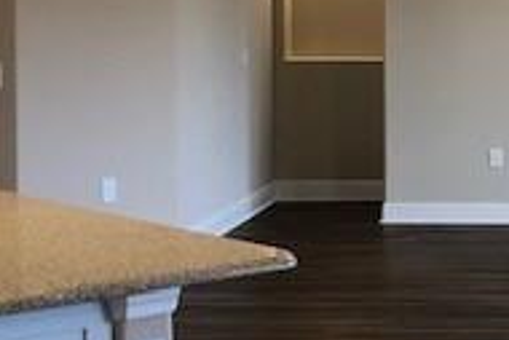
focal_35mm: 98
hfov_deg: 19.9
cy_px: 70
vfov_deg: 13.9
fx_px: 1387
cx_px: 555
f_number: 1.8
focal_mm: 3.99
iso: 40
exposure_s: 1/30
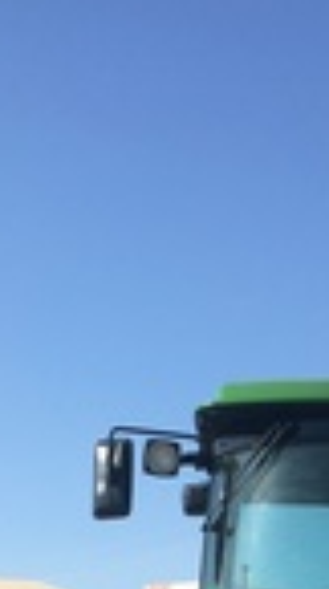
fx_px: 1403
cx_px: 380
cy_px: 751
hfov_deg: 13.1
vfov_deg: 21.6
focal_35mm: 90
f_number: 2.2
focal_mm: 4.15
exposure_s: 1/1148
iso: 25
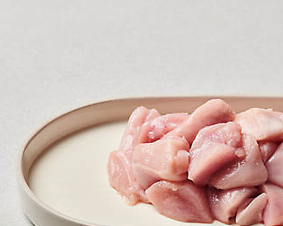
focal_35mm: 181
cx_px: 235
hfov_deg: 10.6
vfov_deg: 8.5
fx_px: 1515
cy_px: 167
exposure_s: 1/125
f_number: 11
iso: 80
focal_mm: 105
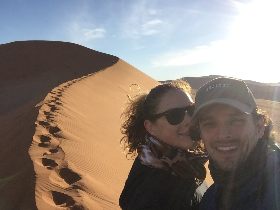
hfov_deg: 58.4
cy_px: 105
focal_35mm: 31
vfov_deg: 45.4
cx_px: 140
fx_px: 251
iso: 32
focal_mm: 2.65
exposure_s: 1/1218
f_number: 2.2
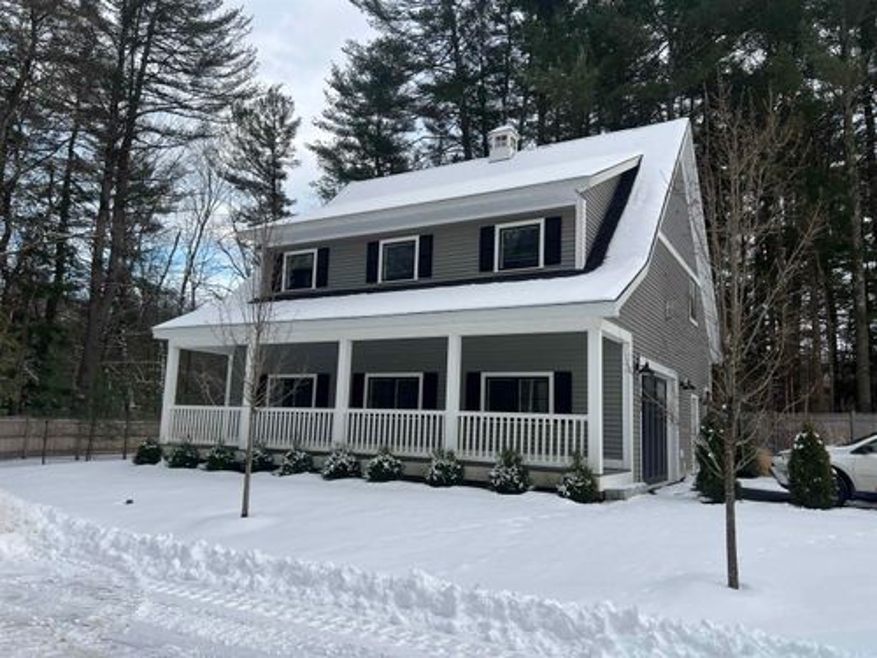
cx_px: 438
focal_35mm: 26
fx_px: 659
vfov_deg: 53.1
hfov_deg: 67.3
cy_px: 329
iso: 50
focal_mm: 5.7
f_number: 1.5
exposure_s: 1/1553
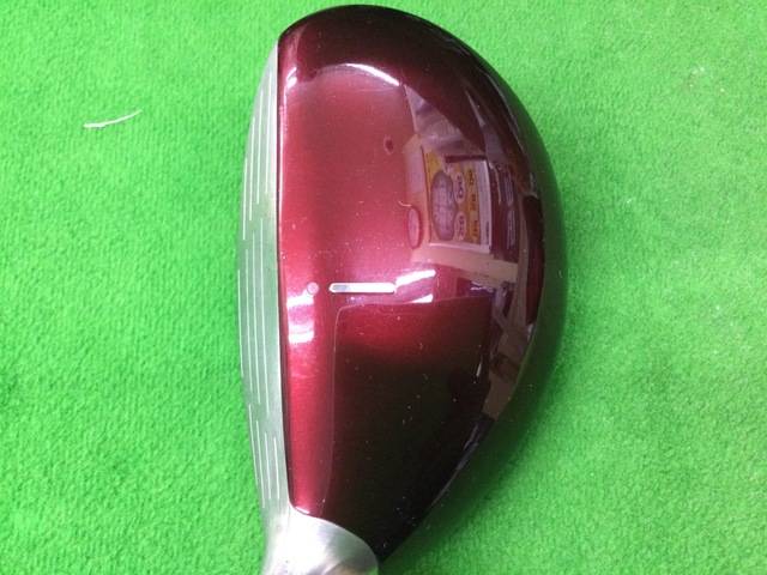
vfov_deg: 45.4
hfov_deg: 58.4
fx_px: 687
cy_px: 288
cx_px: 384
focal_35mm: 31
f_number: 2.4
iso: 200
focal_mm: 3.3
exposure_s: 1/24
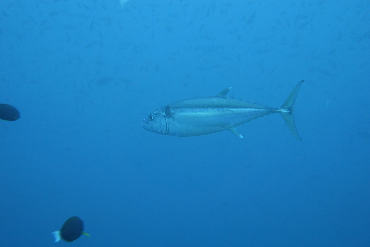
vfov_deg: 25.5
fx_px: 545
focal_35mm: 53
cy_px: 124
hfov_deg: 37.5
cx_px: 185
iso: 250
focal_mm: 19.29
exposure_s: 1/60
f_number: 2.8
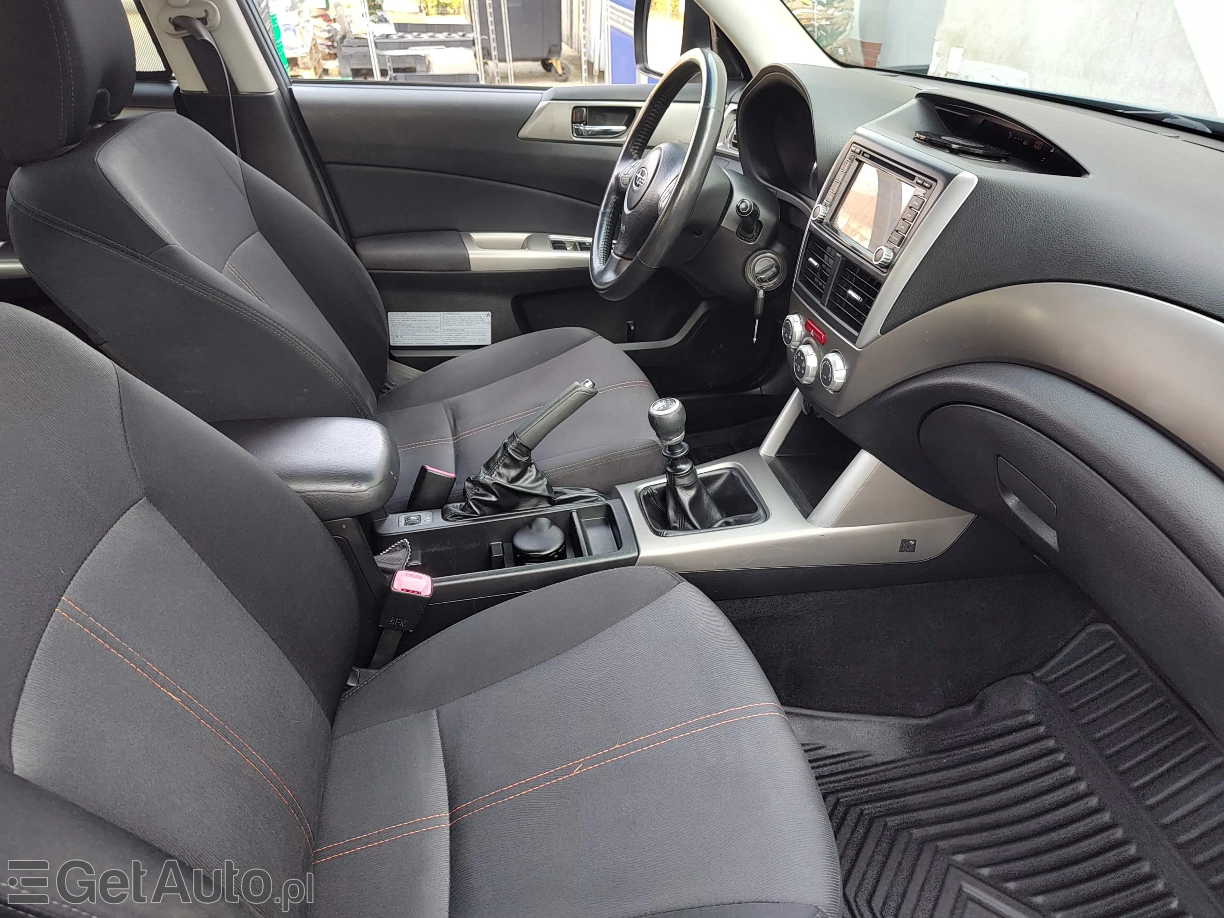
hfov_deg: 73.9
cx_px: 612
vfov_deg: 58.9
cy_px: 459
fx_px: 813
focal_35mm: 23
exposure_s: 1/100
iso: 129
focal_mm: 5.56
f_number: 1.8
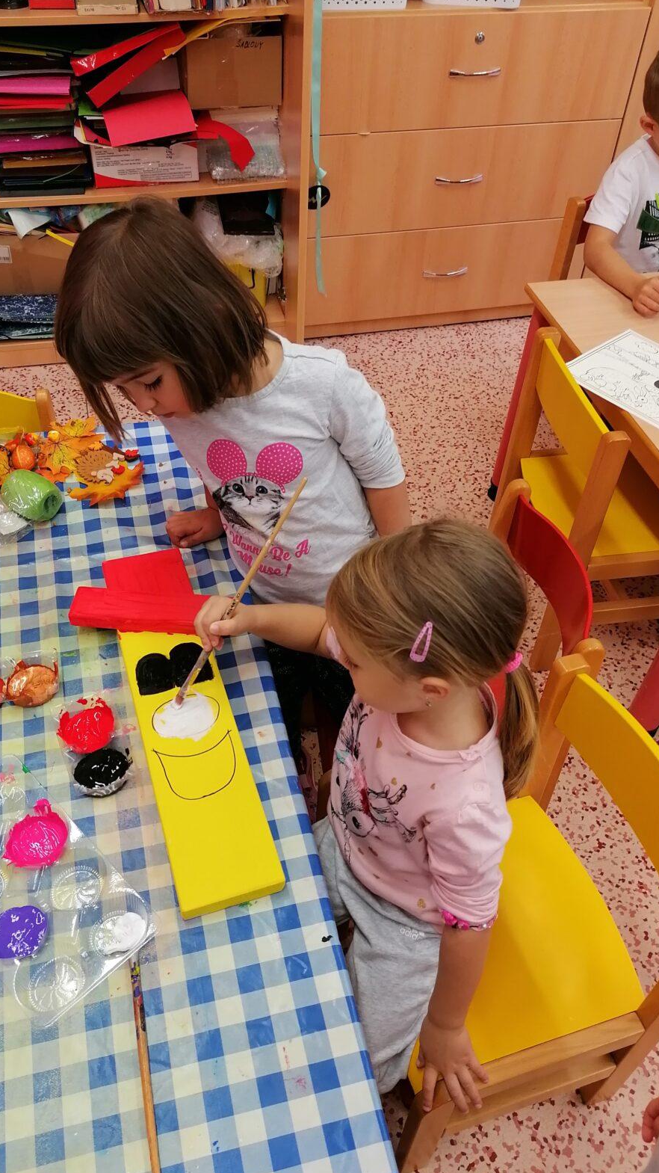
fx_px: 932
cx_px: 301
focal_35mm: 30
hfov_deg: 38.9
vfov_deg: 64.3
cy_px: 591
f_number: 1.8
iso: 125
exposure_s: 1/50
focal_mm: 4.75
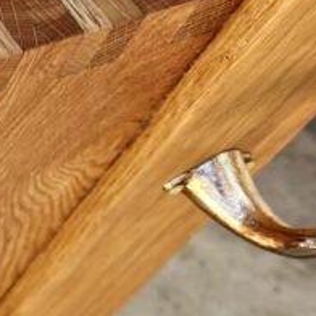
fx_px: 1095
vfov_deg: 16.4
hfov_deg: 12.8
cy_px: 87
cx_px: -434
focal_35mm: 106
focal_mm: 5.4
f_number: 1.8
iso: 50
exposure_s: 1/405
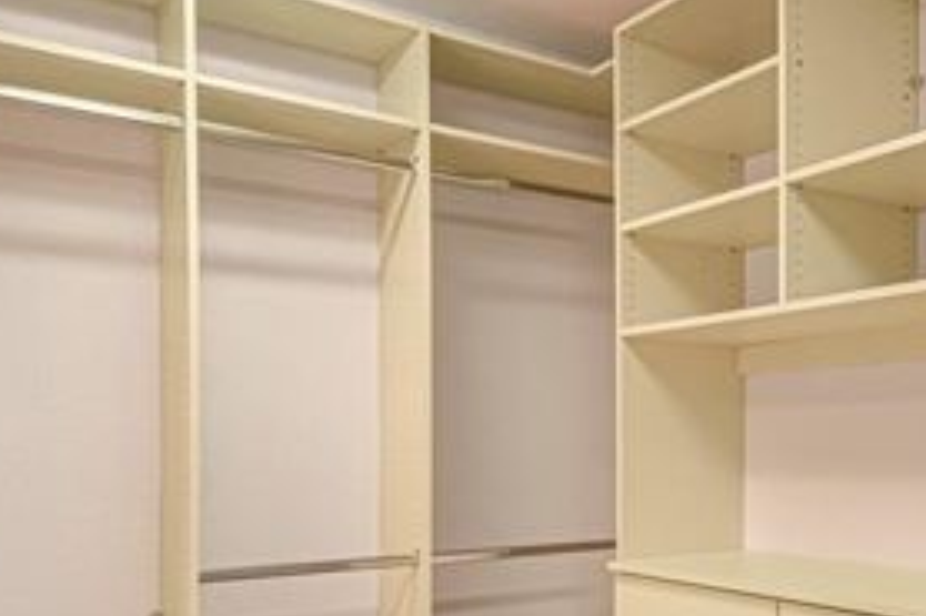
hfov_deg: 47.7
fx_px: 977
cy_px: 451
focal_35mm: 38
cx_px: 751
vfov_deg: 34.4
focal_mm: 10
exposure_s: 1.3
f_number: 7.1
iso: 100
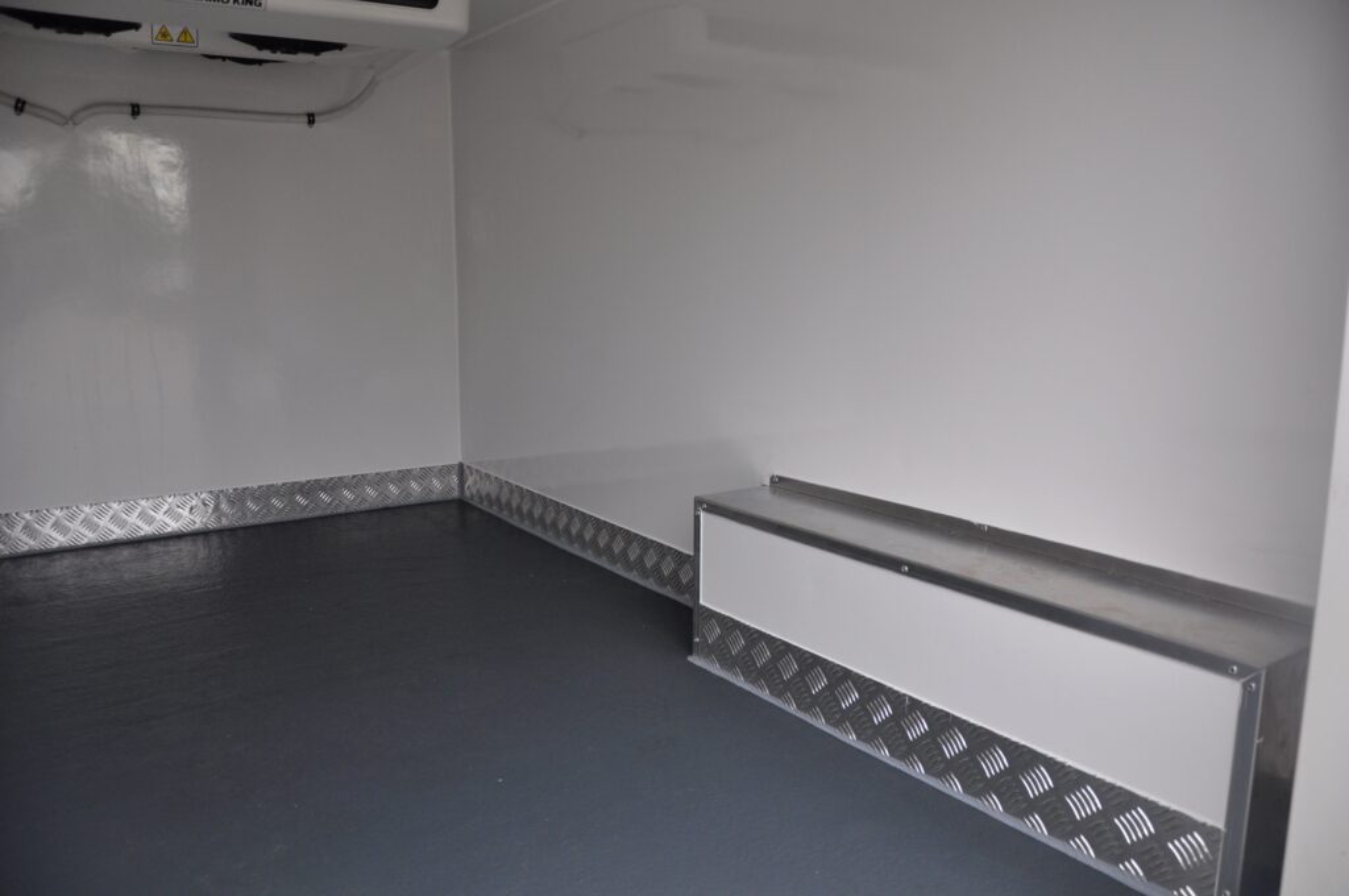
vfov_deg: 47.8
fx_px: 1010
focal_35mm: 27
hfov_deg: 67.4
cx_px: 674
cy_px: 448
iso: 500
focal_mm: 18
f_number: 3.5
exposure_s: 1/40
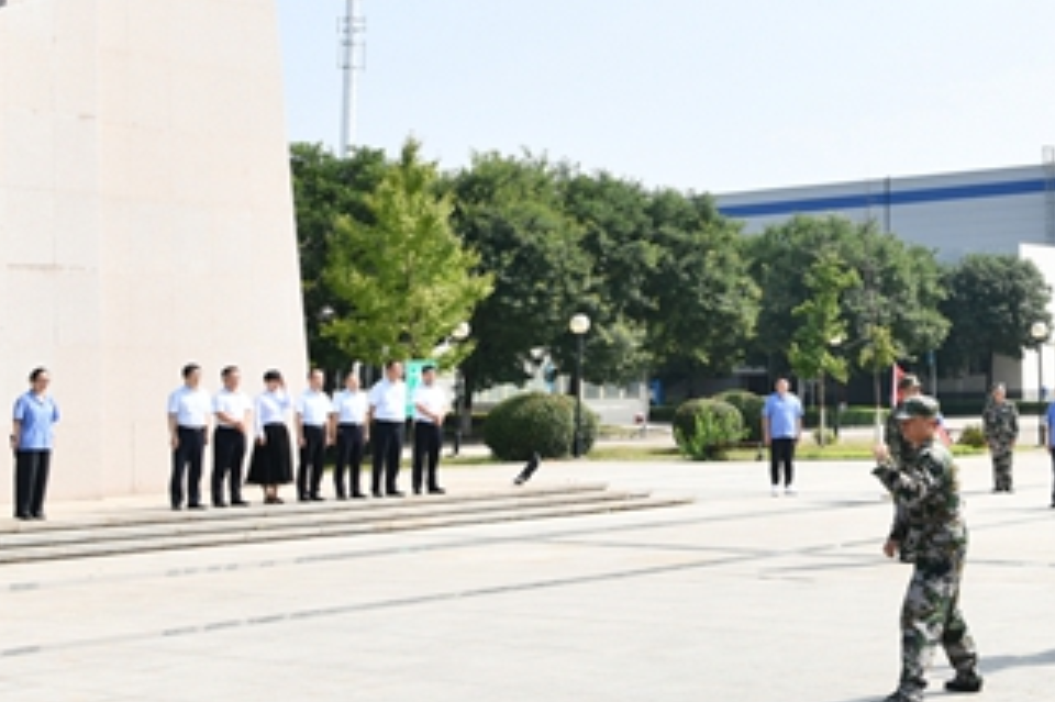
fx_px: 1757
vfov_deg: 22.4
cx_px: 1068
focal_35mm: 60
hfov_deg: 30.9
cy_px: 176
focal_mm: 24
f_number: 11
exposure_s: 1/200
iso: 200
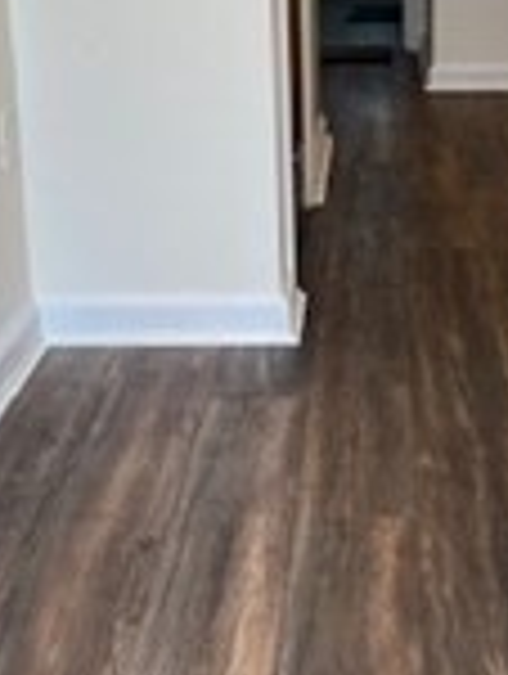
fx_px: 1522
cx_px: 400
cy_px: 216
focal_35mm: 78
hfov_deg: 18.8
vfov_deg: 24.8
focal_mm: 4.25
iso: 50
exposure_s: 1/120
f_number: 1.8
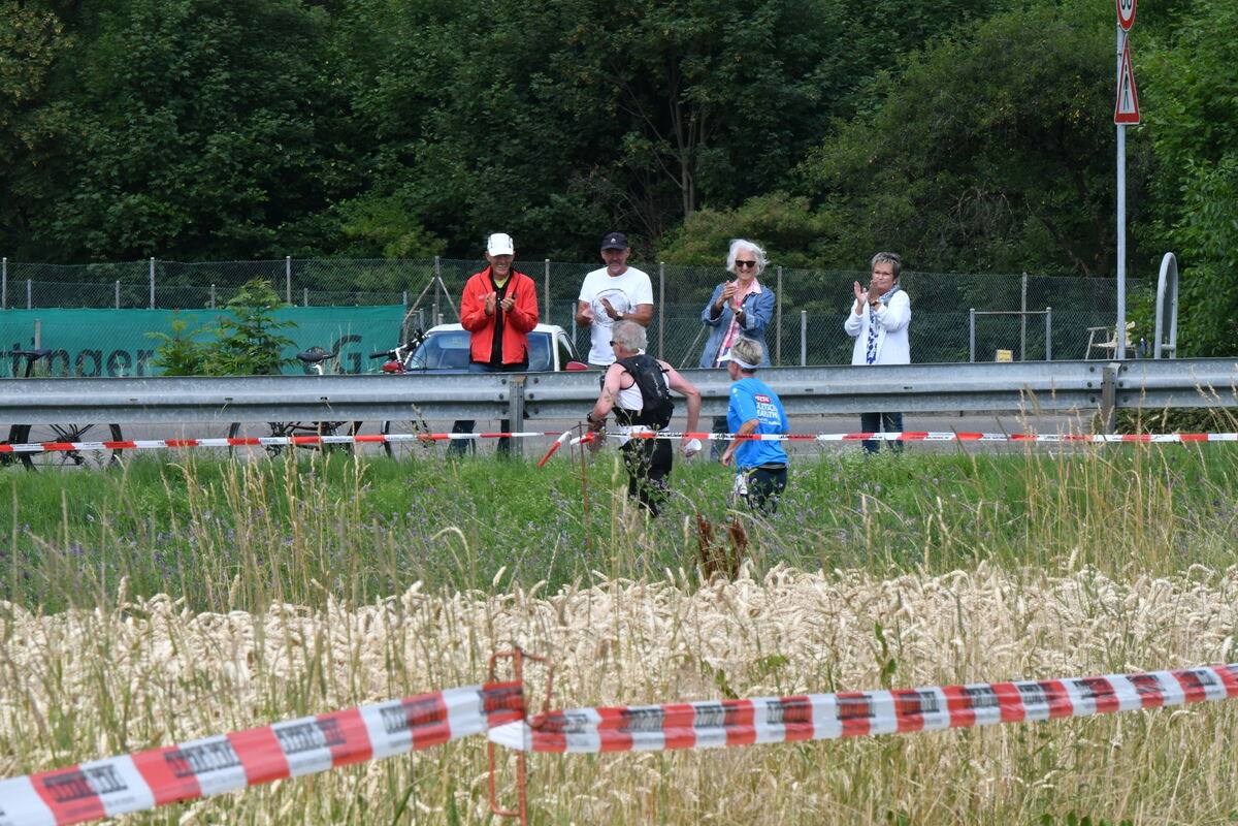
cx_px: 619
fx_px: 10316
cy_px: 413
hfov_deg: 6.9
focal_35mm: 300
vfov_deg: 4.6
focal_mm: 200
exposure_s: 1/250
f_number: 22
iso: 800
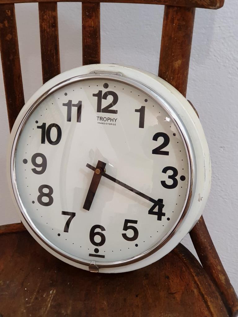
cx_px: 119
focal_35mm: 52
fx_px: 477
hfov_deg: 28.0
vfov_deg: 36.8
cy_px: 158
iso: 500
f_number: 2.4
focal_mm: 6
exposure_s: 1/17
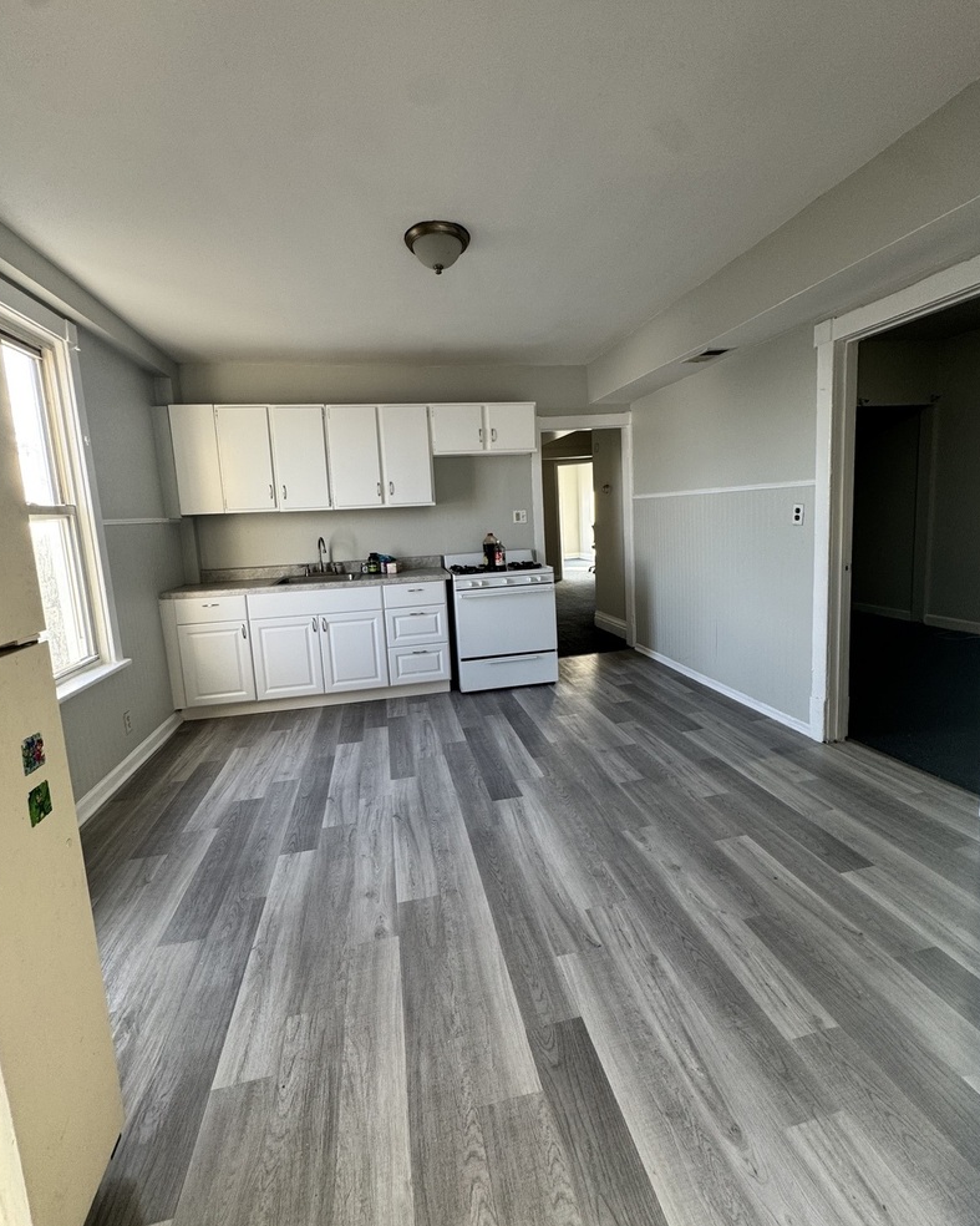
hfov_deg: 84.0
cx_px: 486
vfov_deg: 96.7
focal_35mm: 15
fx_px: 544
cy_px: 582
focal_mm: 2.22
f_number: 2.2
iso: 100
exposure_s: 1/99
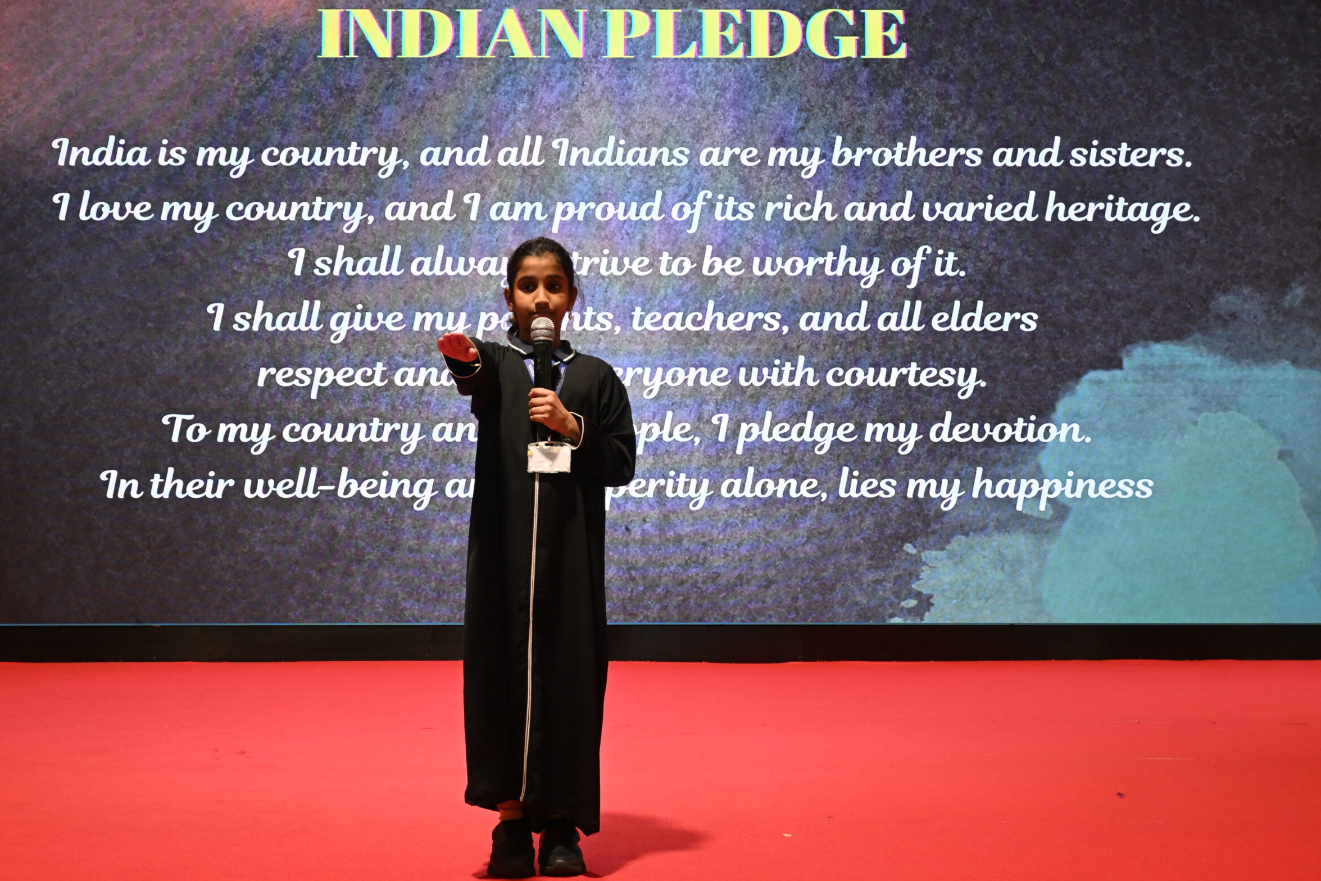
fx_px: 1828
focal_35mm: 50
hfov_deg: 39.7
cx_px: 608
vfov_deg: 27.1
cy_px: 408
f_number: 4.8
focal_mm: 30.5
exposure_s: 1/60
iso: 1000
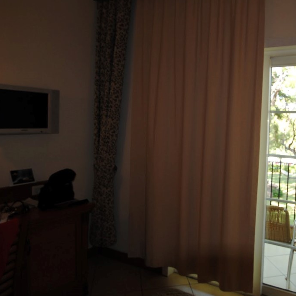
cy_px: 134
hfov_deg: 51.4
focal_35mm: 30
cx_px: 226
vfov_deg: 54.0
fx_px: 290
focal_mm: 14
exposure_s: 1/60
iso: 200
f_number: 4
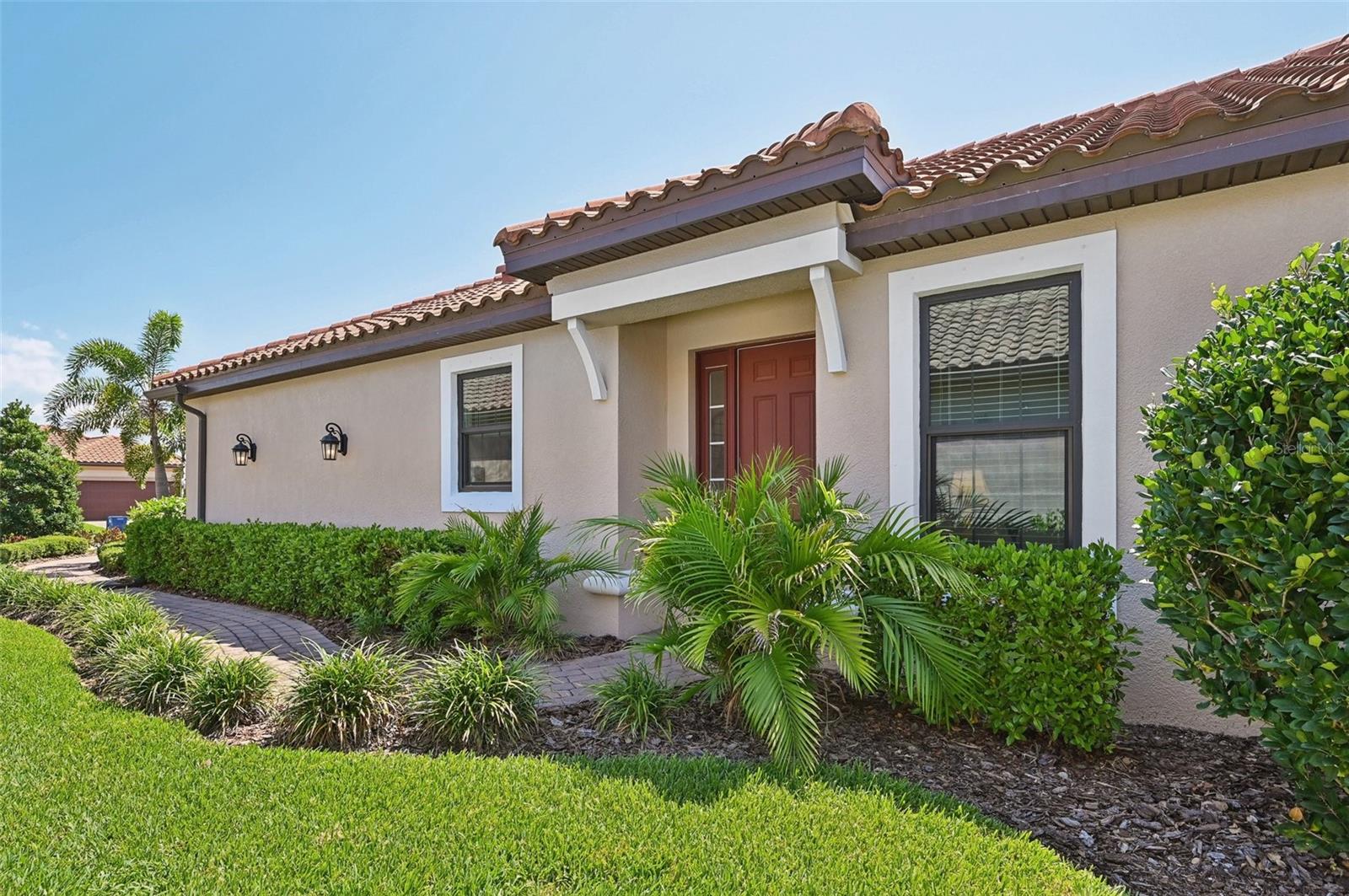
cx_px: 674
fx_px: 655
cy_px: 448
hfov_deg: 91.7
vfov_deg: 68.8
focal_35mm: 18
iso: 400
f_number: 8
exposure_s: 1/250
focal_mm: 17.5
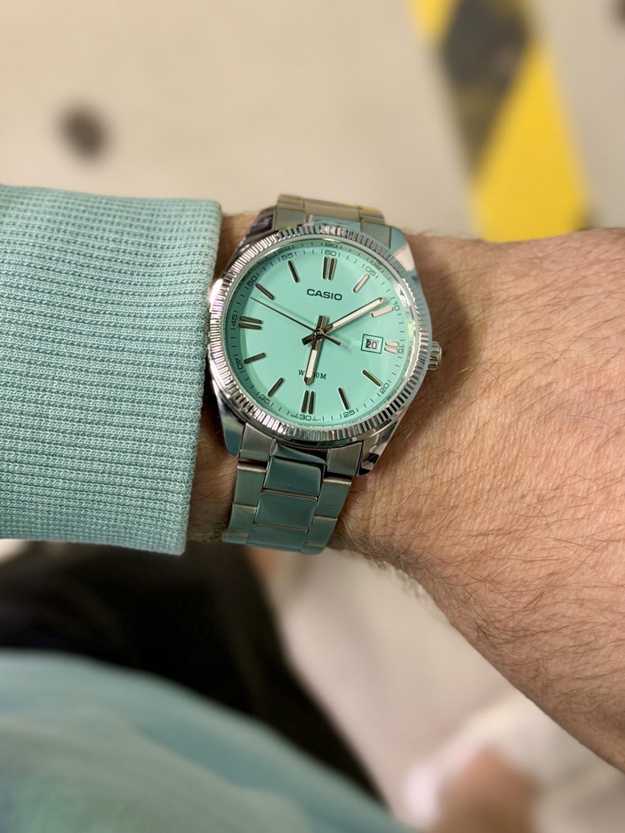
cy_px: 416
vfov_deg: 39.7
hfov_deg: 30.3
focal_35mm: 48
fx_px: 1155
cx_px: 312
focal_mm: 6.76
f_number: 1.78
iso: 250
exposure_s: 1/50
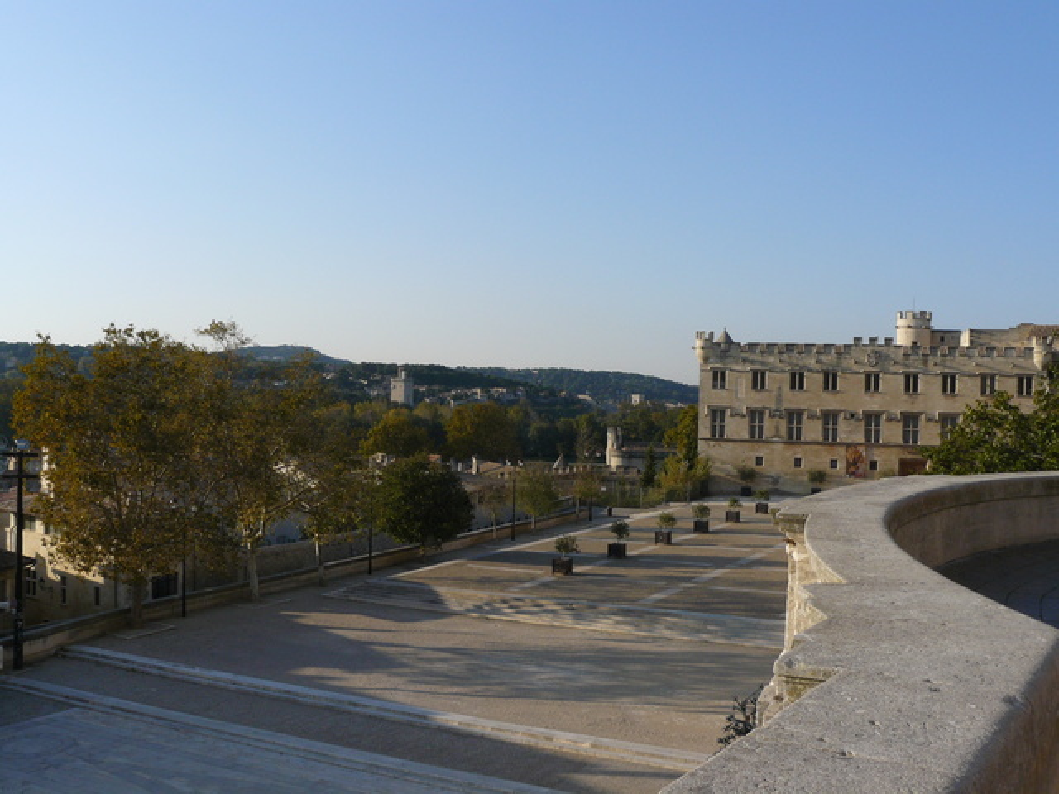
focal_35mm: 36
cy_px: 397
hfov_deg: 51.4
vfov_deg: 39.7
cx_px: 530
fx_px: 1101
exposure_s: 1/320
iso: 100
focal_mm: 6
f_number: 5.6
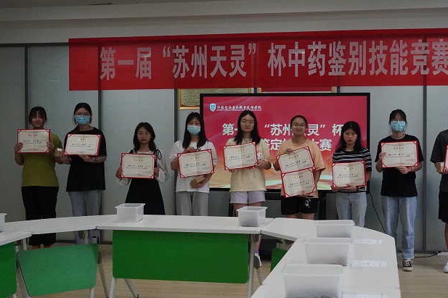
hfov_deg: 40.4
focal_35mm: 49
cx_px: 276
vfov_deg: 27.7
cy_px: 141
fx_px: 605
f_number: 5.6
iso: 5000
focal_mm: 25
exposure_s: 1/640
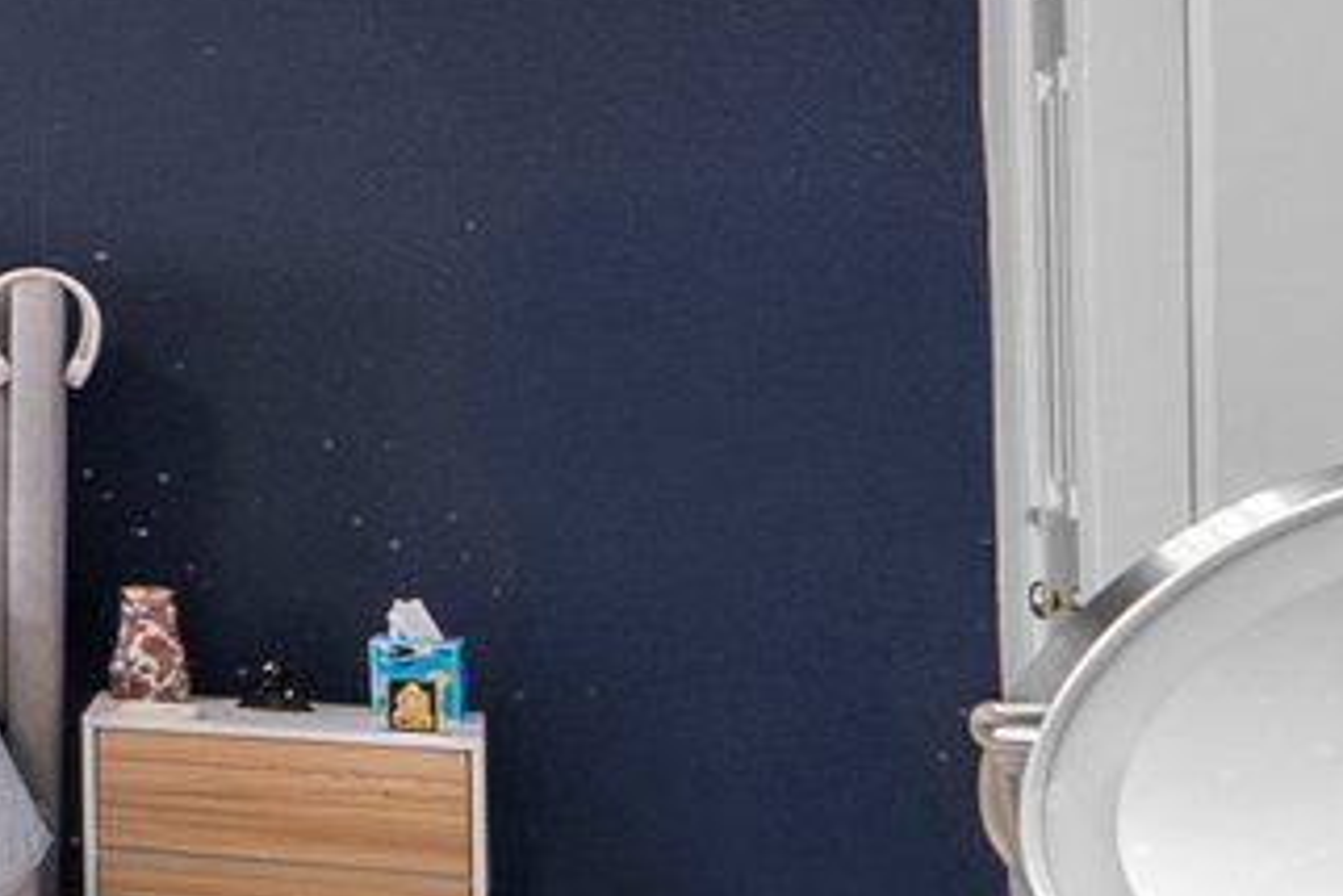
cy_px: 283
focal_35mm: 102
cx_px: -2456
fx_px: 3805
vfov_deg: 13.4
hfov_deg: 12.1
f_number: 8
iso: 250
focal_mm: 16
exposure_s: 1/8
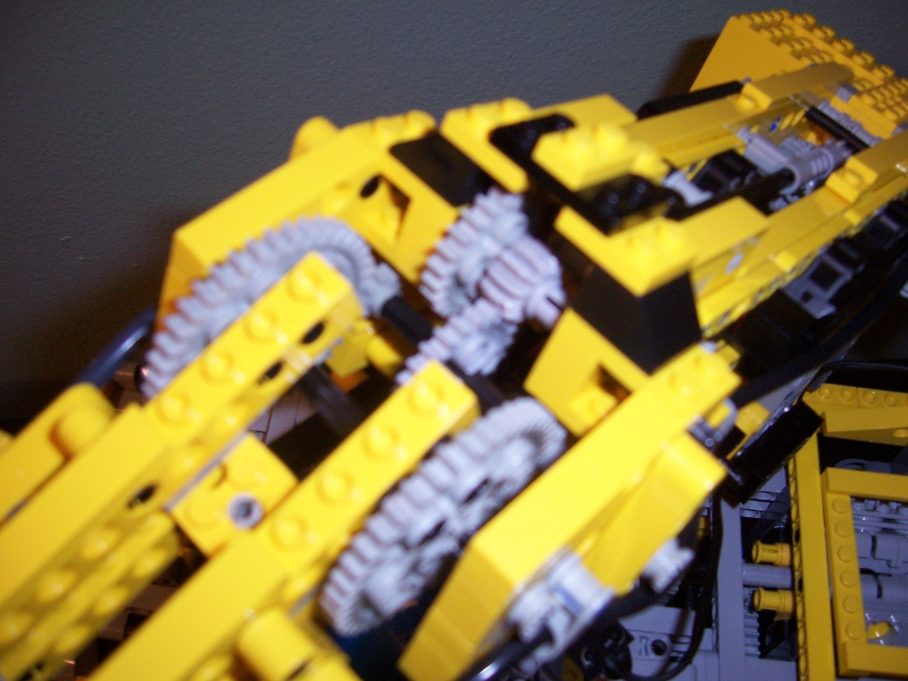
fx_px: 944
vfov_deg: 39.7
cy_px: 340
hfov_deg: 51.4
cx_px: 454
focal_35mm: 36
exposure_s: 1/60
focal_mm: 6
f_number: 3
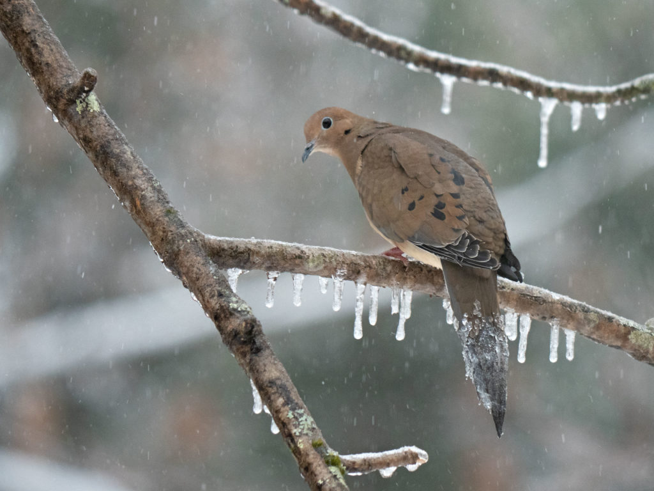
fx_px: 8237
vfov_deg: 3.4
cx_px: 327
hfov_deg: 4.5
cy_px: 246
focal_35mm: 436
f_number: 5.6
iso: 2000
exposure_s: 1/500
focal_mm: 218
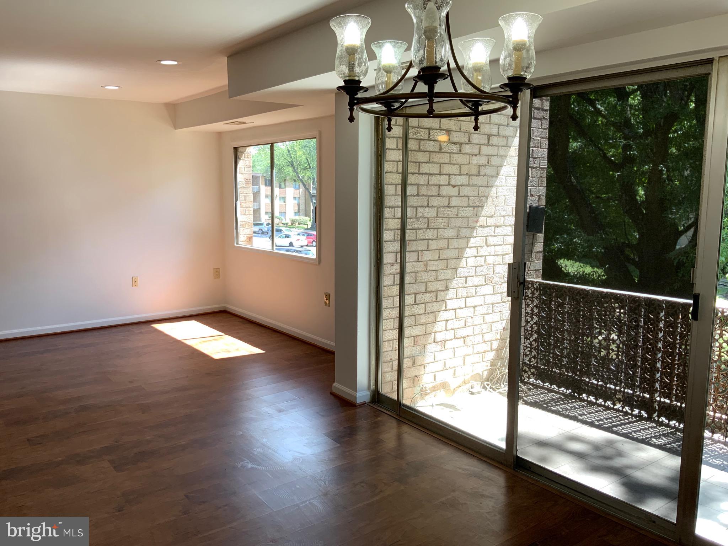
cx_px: 364
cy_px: 273
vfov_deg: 48.2
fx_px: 610
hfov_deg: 61.7
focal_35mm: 29
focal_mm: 3
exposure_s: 1/123
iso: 16
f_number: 1.8
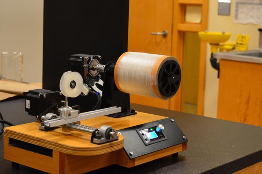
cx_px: 131
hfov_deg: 27.0
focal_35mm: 75
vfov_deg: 18.1
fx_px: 545
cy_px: 87
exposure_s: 1/25
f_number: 7.1
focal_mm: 50
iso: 800
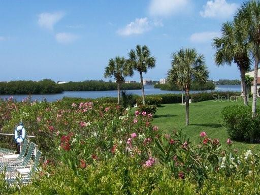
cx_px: 130
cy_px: 98
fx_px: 330
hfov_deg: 42.9
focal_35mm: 44
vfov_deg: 32.9
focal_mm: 7.3
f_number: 5.6
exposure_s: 1/500
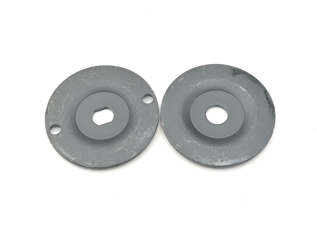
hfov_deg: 39.7
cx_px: 158
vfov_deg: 30.3
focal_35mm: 48
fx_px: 440
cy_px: 119
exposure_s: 1/136
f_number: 1.8
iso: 50
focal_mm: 5.3
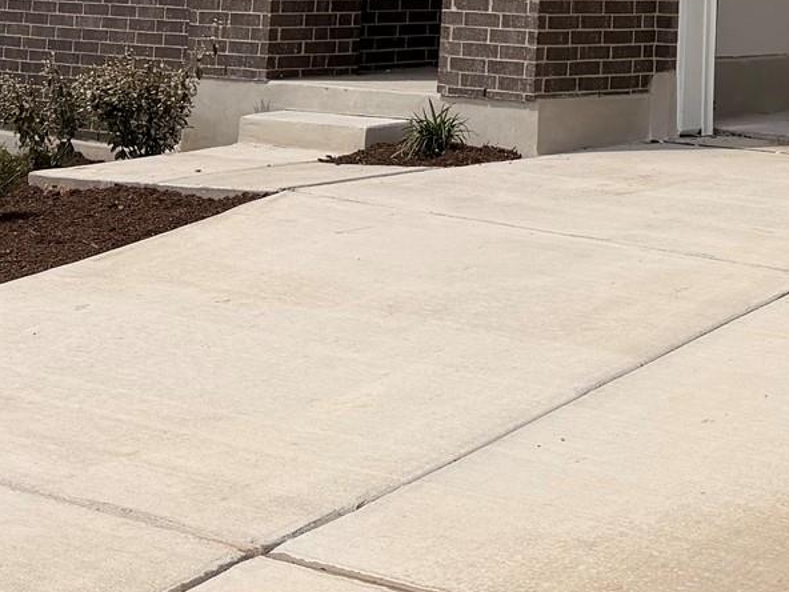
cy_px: -273
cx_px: 765
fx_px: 1892
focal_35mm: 83
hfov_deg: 22.7
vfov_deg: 16.4
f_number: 1.78
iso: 80
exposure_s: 1/5319
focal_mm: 6.76
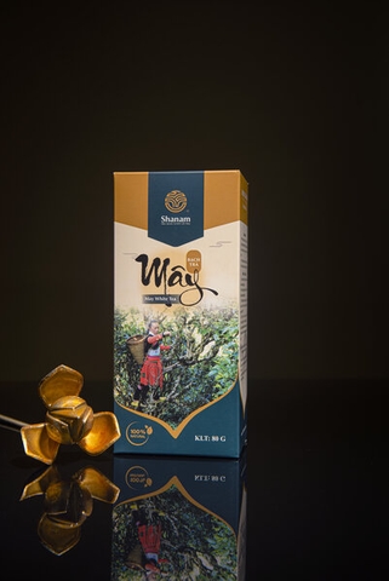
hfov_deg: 27.0
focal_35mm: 50
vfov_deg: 39.6
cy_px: 290
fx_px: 809
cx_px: 194
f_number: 6.3
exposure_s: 1/60
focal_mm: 50
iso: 100
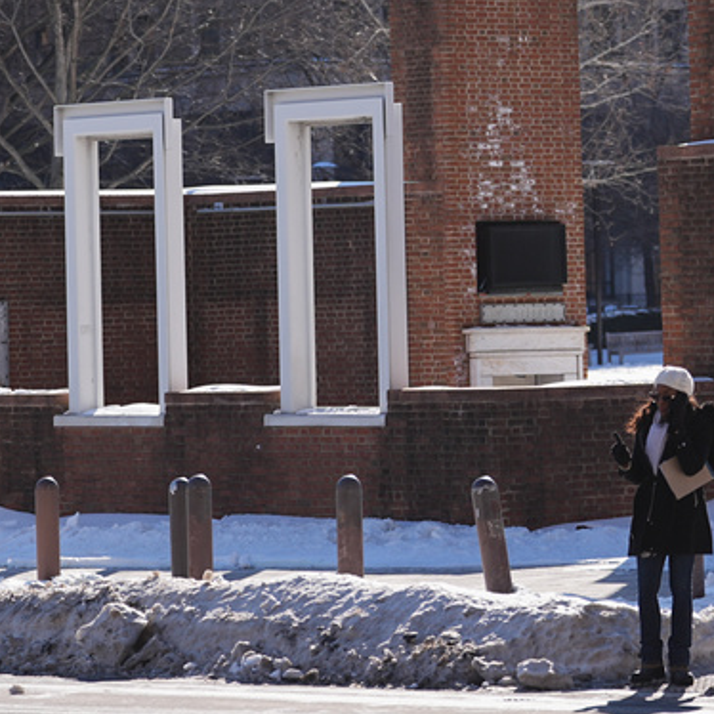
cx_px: 296
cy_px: 98
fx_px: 5321
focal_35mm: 228
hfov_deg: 7.7
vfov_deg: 7.7
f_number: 2.8
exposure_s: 1/4000
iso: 250
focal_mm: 98
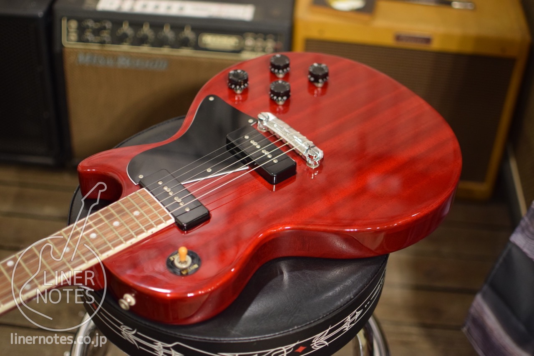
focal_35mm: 52
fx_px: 779
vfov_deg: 25.7
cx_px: 267
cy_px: 178
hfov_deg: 37.9
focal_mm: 35
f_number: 1.8
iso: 800
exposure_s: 1/160
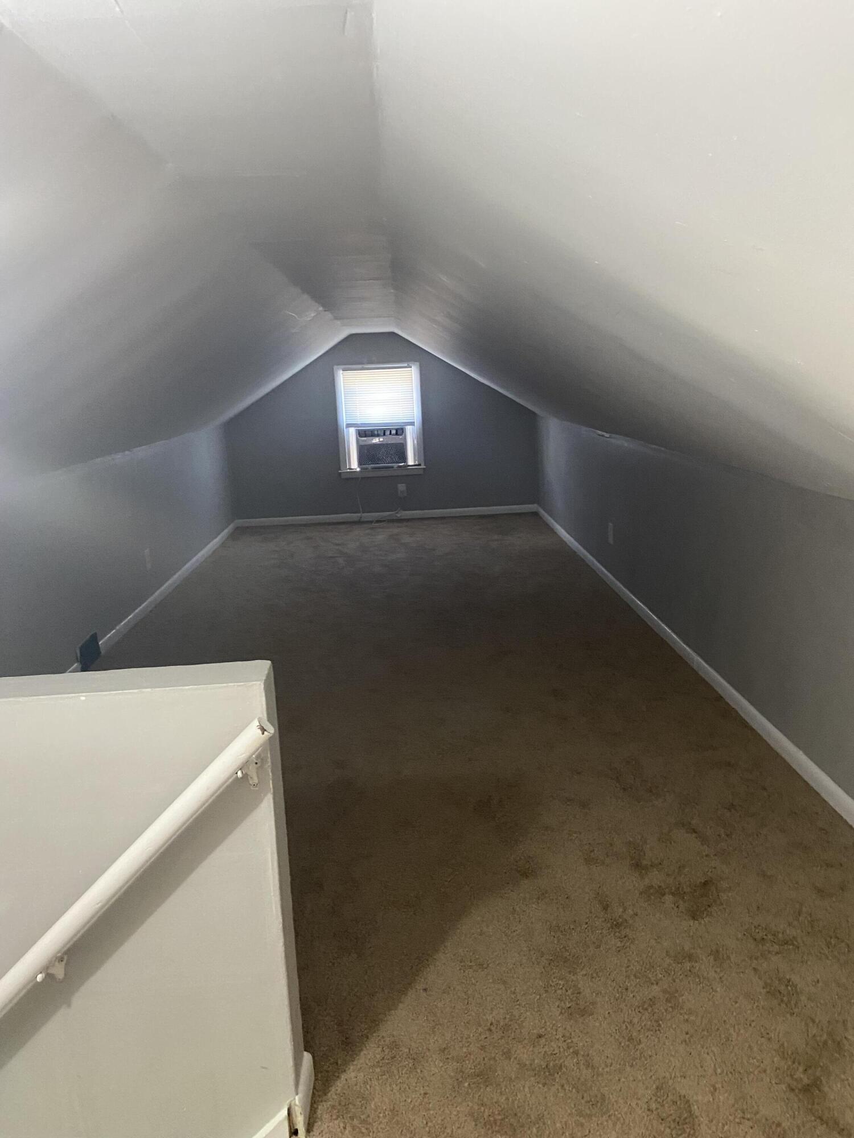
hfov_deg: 53.1
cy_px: 569
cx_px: 427
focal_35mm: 26
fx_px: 855
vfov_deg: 67.3
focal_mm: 4.25
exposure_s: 1/40
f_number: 1.8
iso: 400
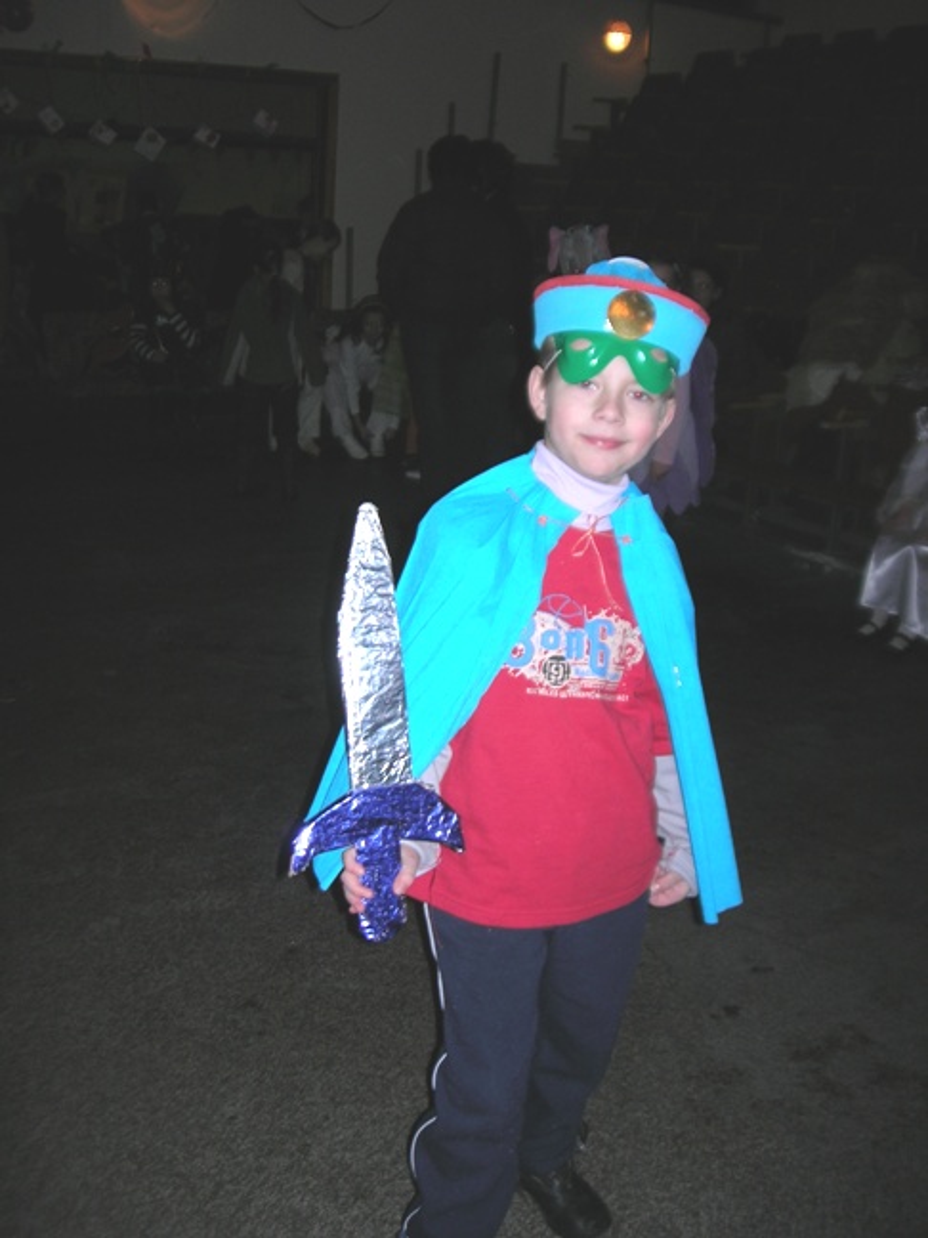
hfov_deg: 37.7
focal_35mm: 38
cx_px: 464
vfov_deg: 49.0
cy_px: 619
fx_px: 1358
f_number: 2.8
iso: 64
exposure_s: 1/60.1
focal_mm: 7.8
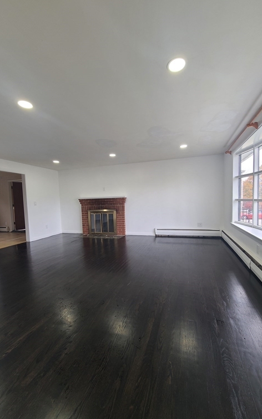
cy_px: 211
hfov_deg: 78.6
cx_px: 135
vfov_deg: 105.3
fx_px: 160
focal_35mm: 14
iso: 64
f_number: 2.2
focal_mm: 2.2
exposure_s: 1/60
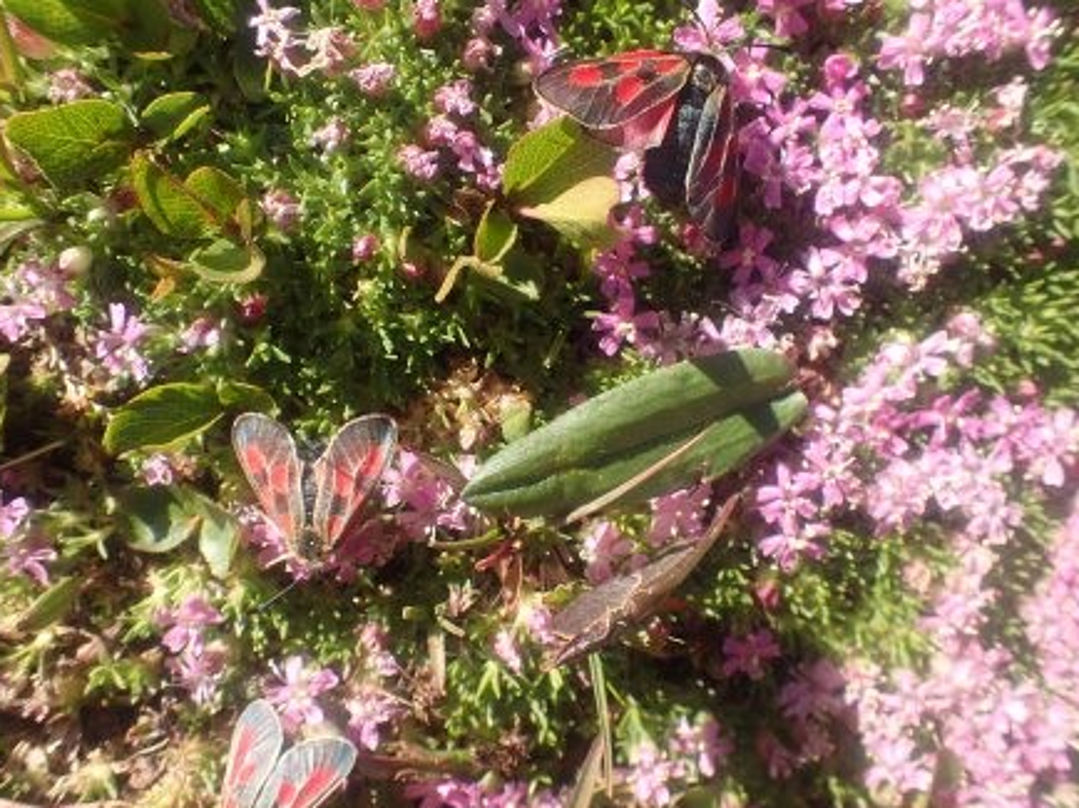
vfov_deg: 45.4
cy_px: 415
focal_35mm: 31
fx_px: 966
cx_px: 527
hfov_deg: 58.4
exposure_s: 1/640
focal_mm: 5.4
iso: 100
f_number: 3.2
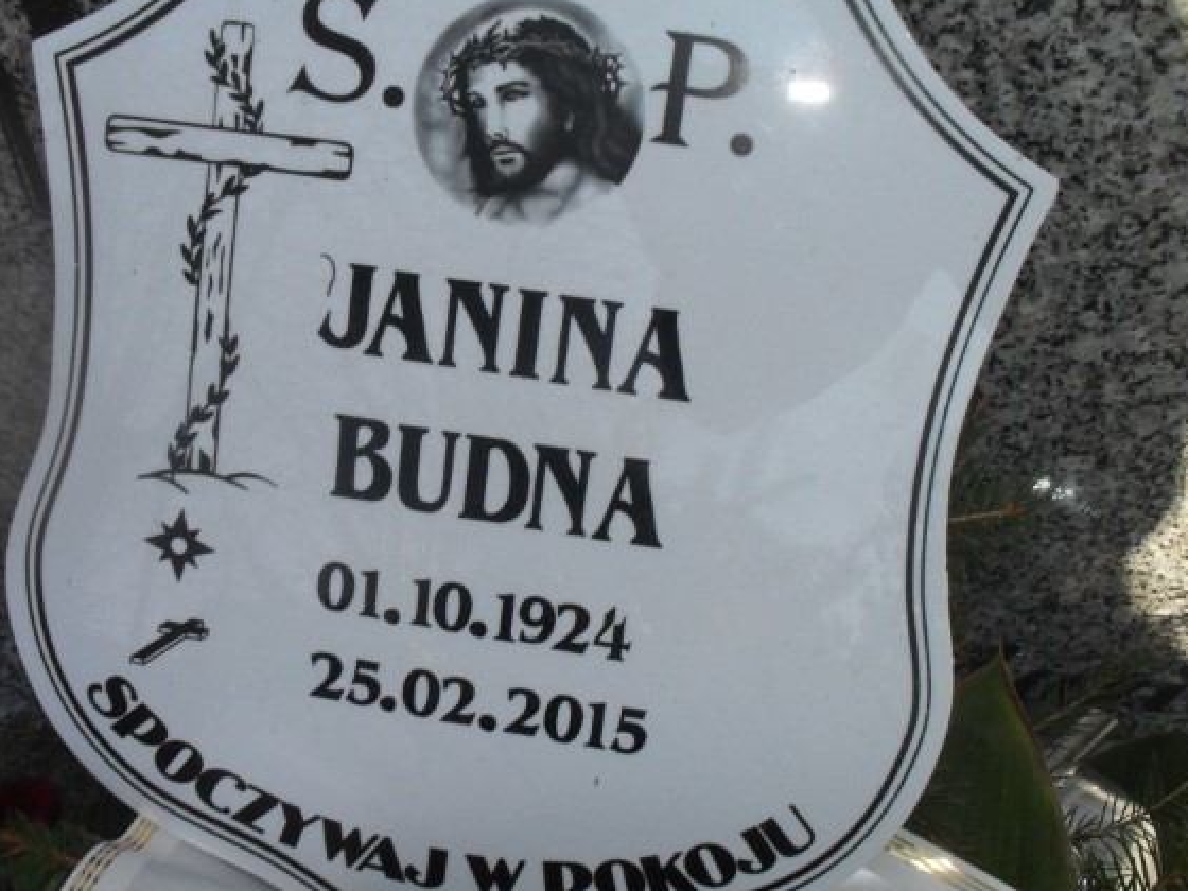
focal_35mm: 40
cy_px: 433
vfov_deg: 36.0
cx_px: 592
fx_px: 1373
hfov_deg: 46.8
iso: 200
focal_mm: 6.3
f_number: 8.4
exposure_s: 1/350
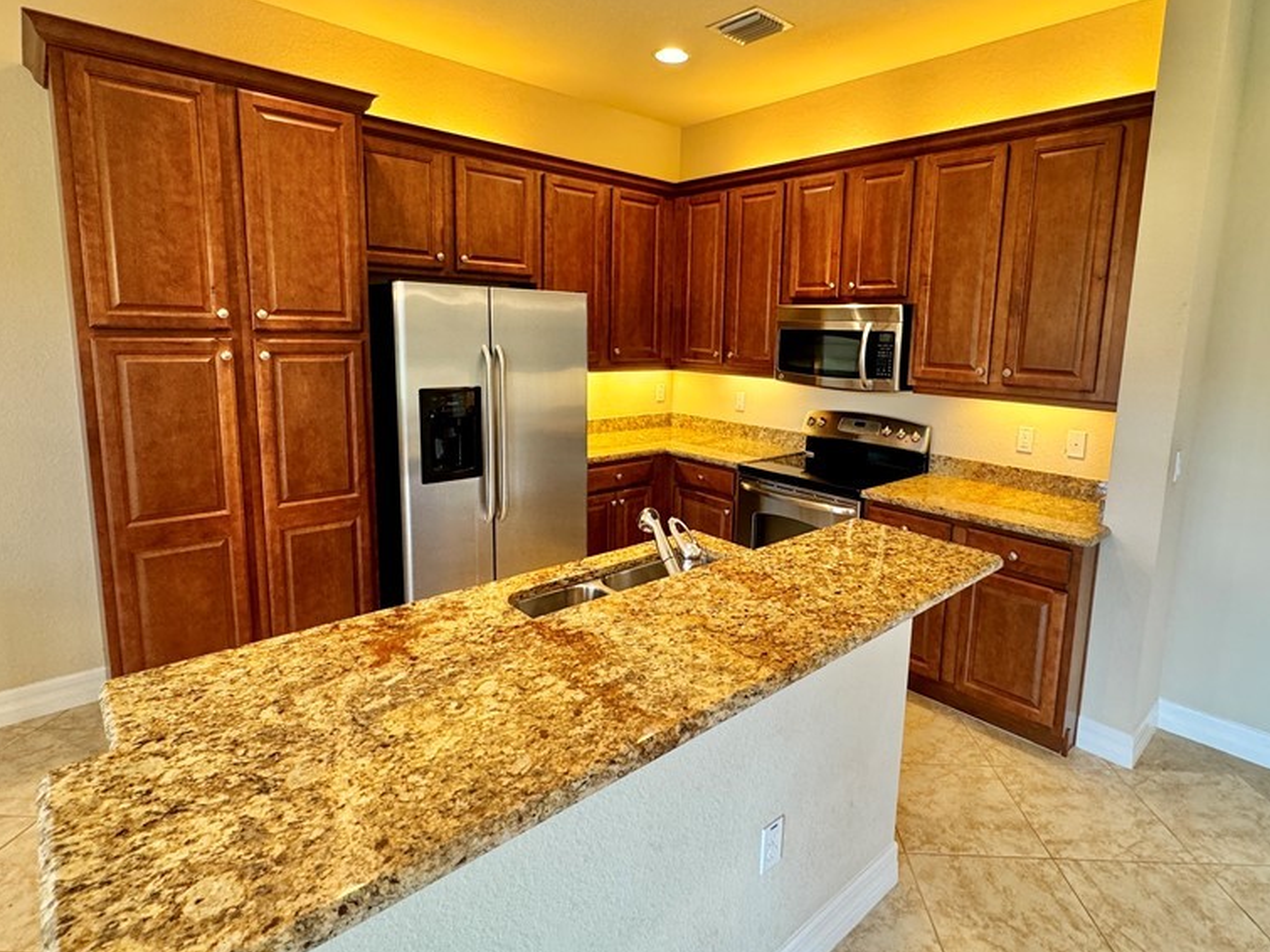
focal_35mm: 19
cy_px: 426
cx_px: 691
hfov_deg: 84.5
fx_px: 697
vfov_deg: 68.5
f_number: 2.2
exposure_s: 1/60
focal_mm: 2.22
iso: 250
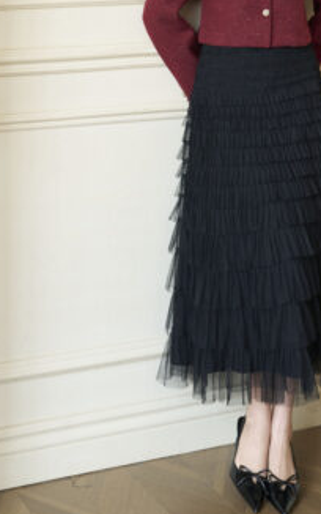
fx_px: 1524
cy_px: 28
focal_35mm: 109
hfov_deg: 12.0
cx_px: 194
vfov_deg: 18.7
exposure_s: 1/200
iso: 800
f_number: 2.8
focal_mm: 50
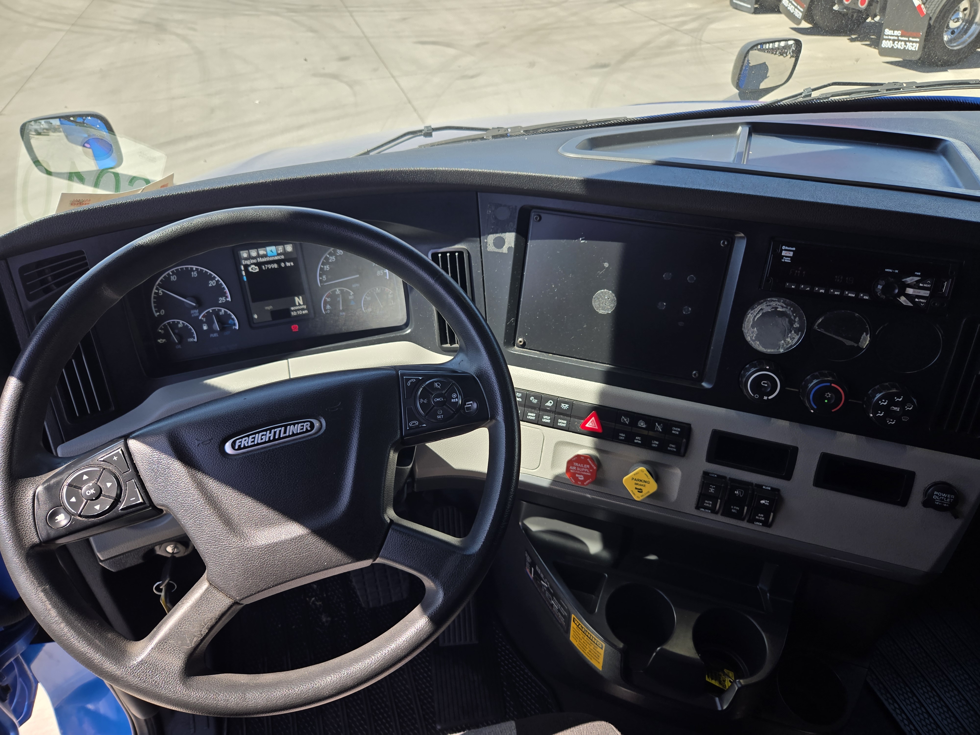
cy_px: 368
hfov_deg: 73.9
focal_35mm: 23
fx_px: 651
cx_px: 490
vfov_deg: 58.9
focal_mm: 5.4
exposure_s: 1/355
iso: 25
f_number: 1.8
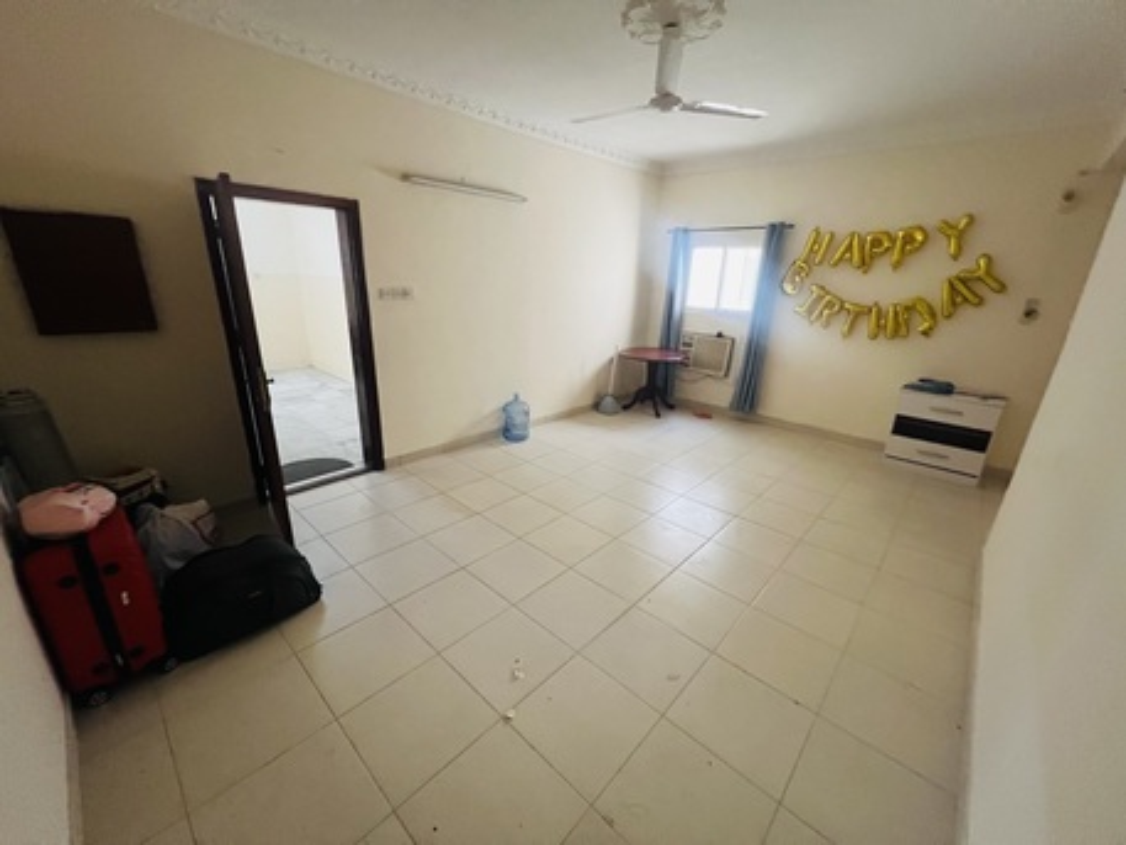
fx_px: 423
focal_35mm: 13
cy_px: 422
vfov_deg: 89.9
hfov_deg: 106.2
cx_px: 563
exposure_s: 1/60
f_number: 1.8
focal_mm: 1.57
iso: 640
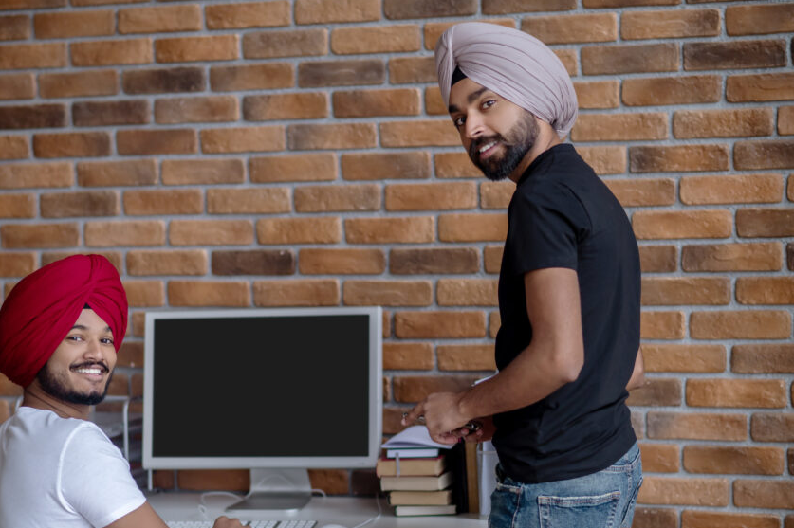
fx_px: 2292
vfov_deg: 13.1
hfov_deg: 19.6
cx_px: 324
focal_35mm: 104
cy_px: 319
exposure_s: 1/320
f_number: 2.2
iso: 800
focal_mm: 85
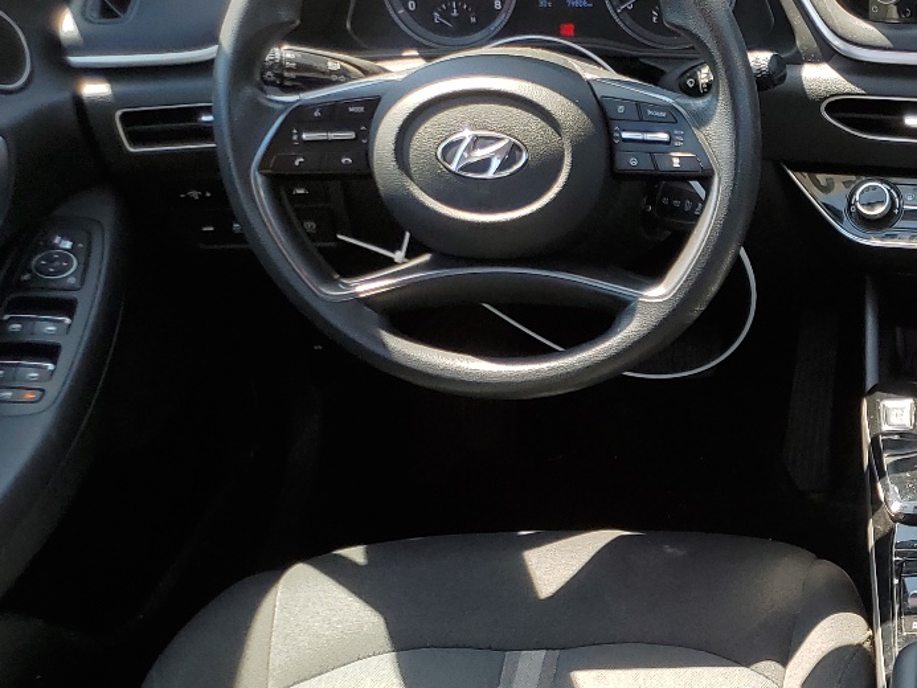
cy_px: 511
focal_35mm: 60
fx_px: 1590
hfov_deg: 29.8
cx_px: 941
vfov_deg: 24.2
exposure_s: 1/323
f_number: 1.5
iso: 50
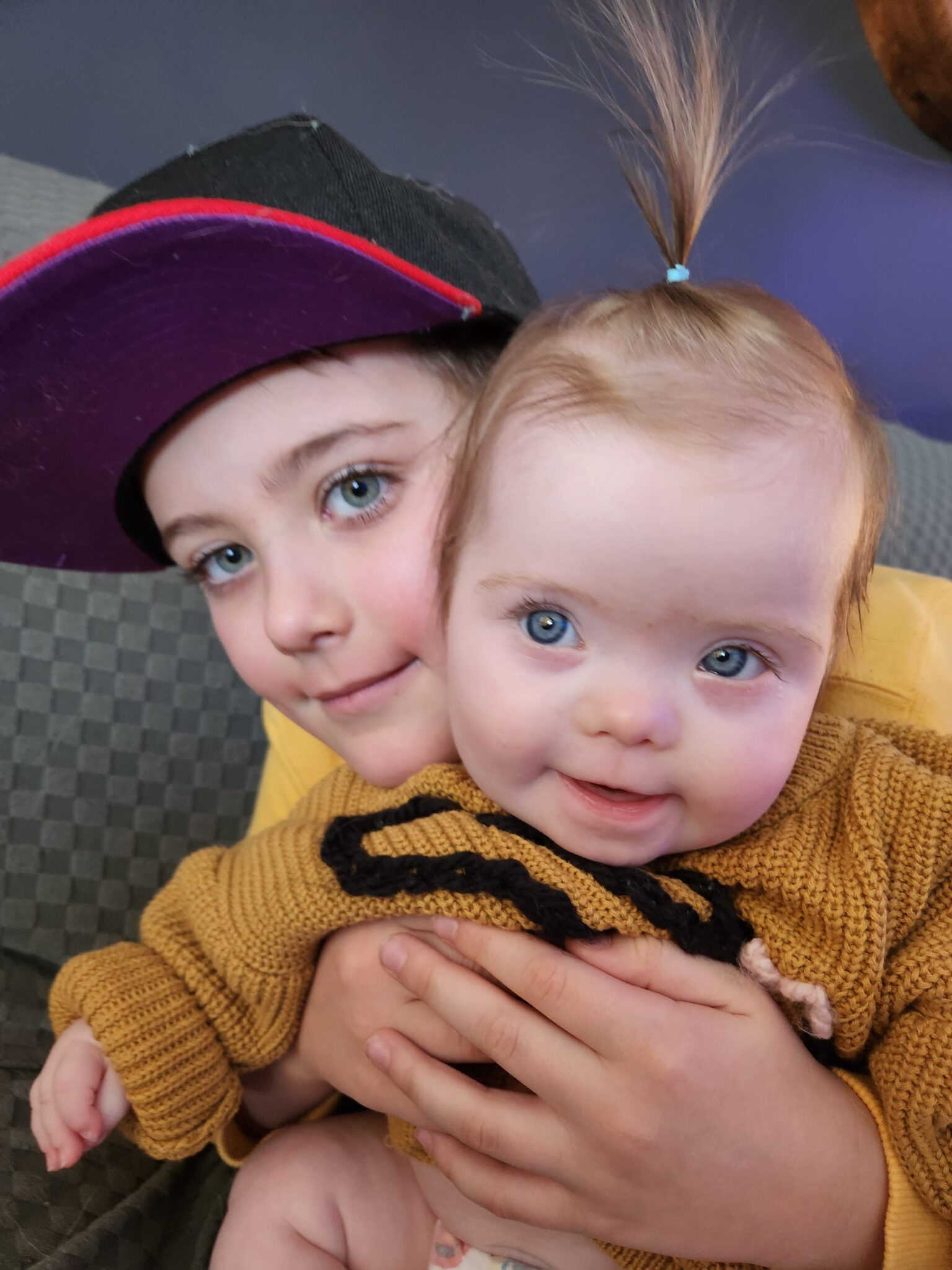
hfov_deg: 58.9
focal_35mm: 23
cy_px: 635
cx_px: 476
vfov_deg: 73.9
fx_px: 843
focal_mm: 5.4
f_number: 1.8
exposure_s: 1/55
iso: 160
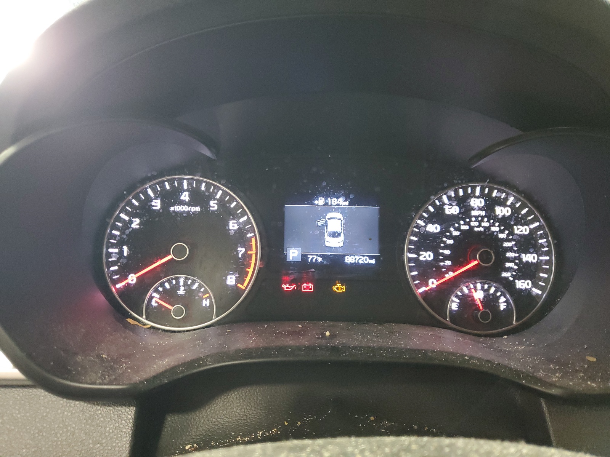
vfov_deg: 53.1
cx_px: 305
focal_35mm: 26
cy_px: 228
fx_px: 458
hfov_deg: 67.3
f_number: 1.5
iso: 334
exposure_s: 1/24
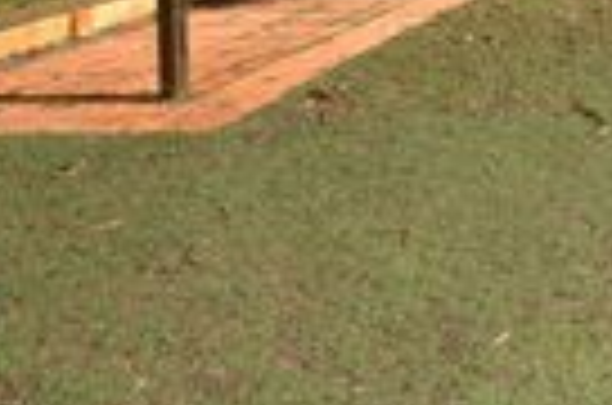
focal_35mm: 52
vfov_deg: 22.5
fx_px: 882
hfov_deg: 30.7
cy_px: -151
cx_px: 778
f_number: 8
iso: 100
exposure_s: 1/200
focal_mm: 10
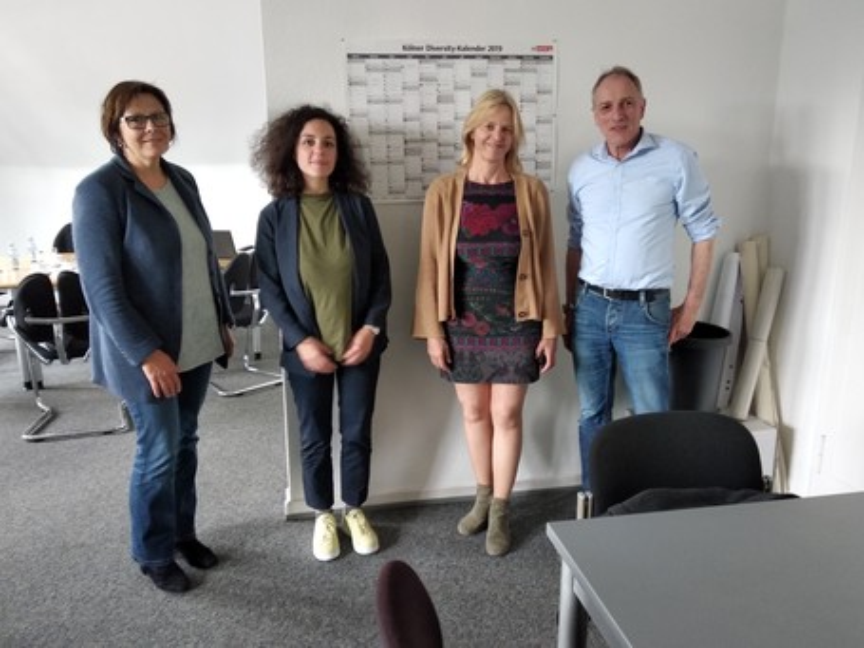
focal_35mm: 26
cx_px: 432
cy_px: 324
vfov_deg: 53.0
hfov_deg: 67.3
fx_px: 649
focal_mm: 3.81
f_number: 2.2
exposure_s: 1/25
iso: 1250
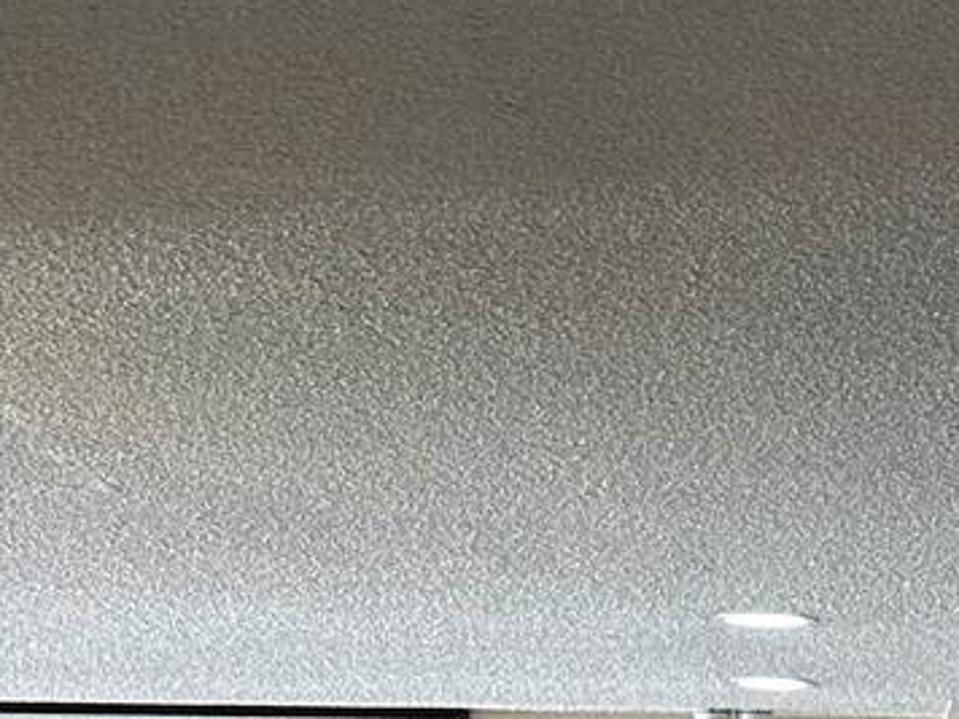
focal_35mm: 108
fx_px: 2992
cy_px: 1583
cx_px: 1697
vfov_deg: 11.8
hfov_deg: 15.7
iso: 160
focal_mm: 6.86
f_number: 1.78
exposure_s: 1/60
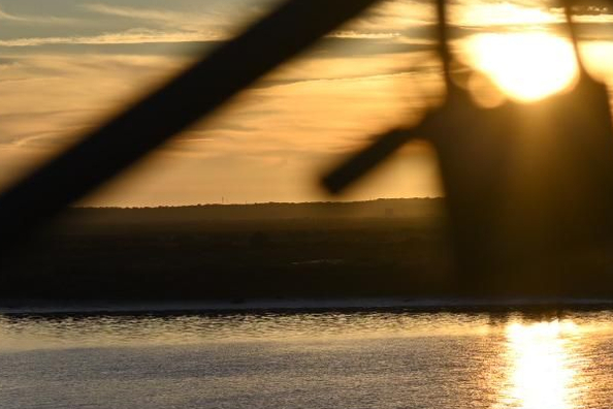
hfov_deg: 10.2
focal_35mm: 202
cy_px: 172
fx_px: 3439
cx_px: 485
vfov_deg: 6.8
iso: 100
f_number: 5.6
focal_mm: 50
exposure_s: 1/1600
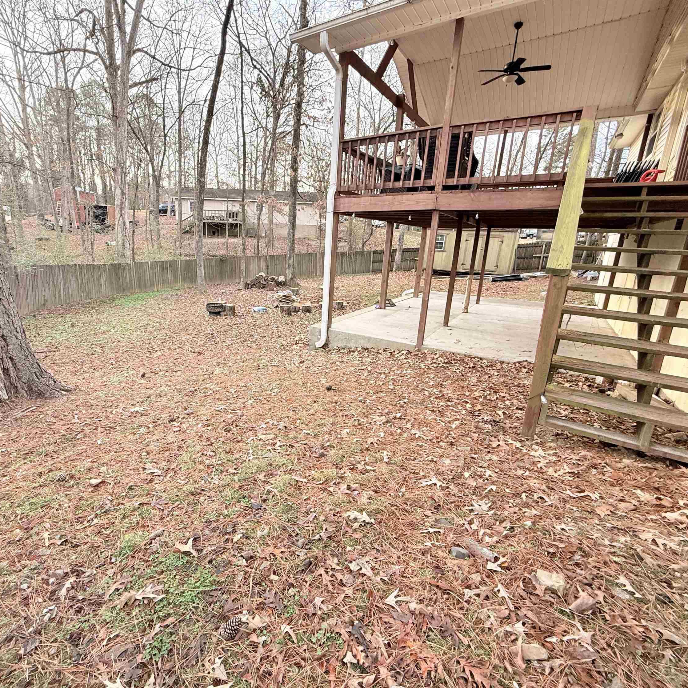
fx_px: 382
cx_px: 297
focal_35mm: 17
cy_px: 338
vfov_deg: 84.0
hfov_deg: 83.5
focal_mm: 2.22
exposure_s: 1/99
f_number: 2.2
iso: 100
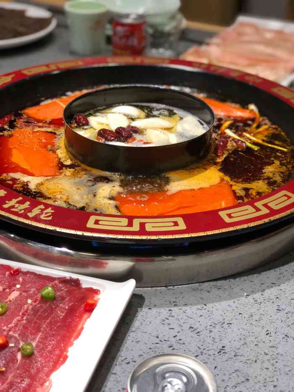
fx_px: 645
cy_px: 196
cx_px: 147
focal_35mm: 57
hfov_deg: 25.7
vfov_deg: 33.8
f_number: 2.8
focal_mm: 6.6
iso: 80
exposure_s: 1/30
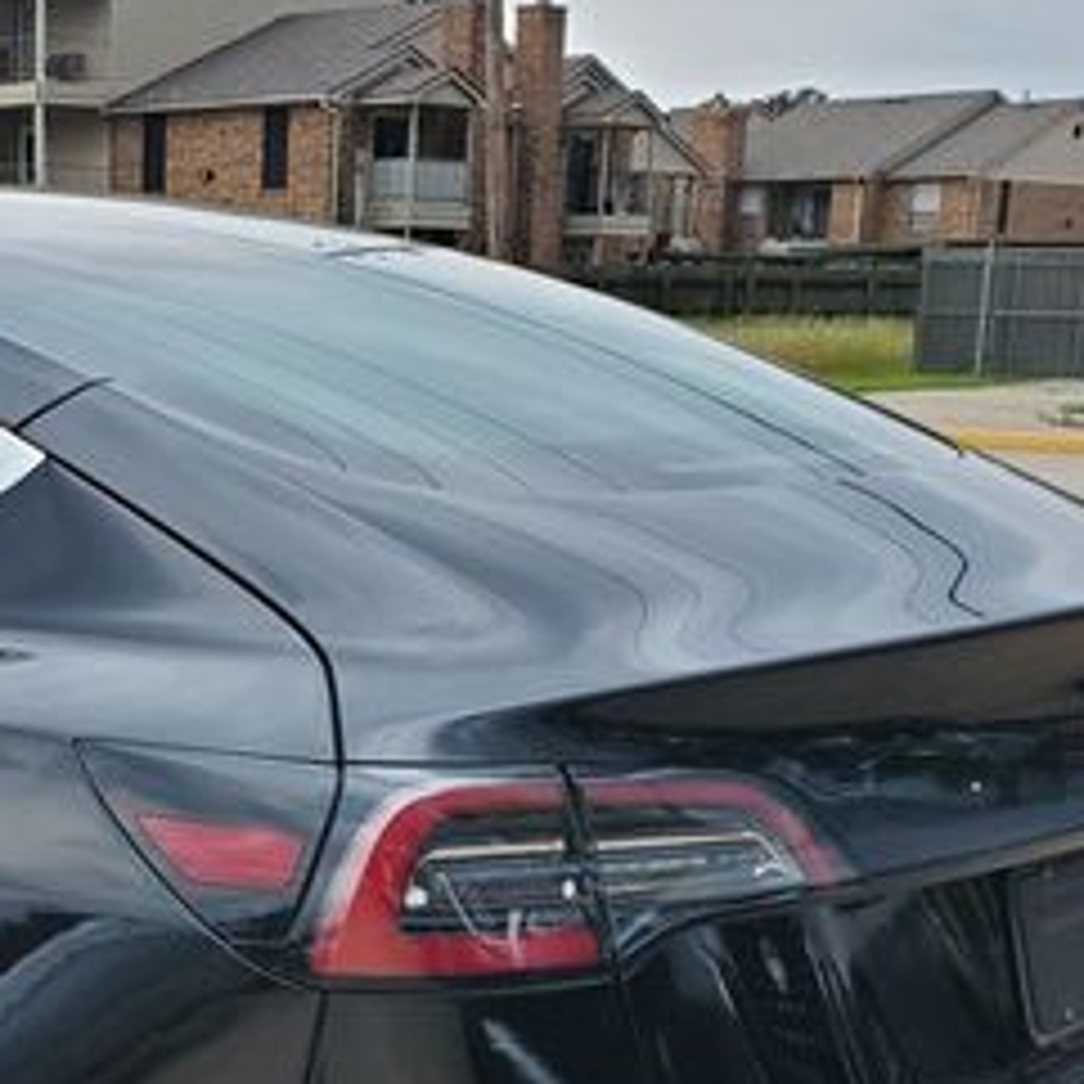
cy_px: 918
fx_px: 2161
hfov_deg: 26.8
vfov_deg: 27.4
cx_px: 22
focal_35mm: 61
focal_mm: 4.3
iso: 80
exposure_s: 1/120
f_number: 2.4
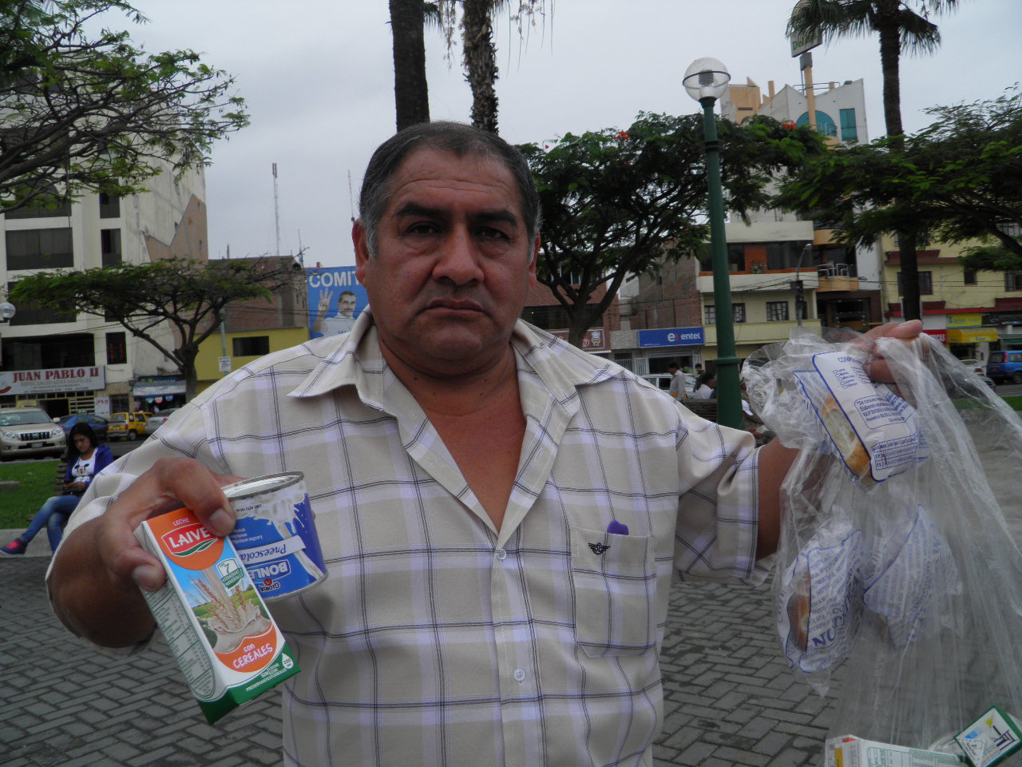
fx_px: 827
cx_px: 511
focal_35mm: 28
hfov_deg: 63.4
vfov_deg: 49.7
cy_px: 384
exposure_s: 1/1000
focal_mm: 4.9
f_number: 2.8
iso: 50
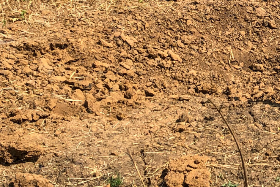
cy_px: -37
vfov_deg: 13.2
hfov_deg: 19.2
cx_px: 321
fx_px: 785
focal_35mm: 101
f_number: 1.8
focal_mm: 3.99
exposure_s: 1/1700
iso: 20
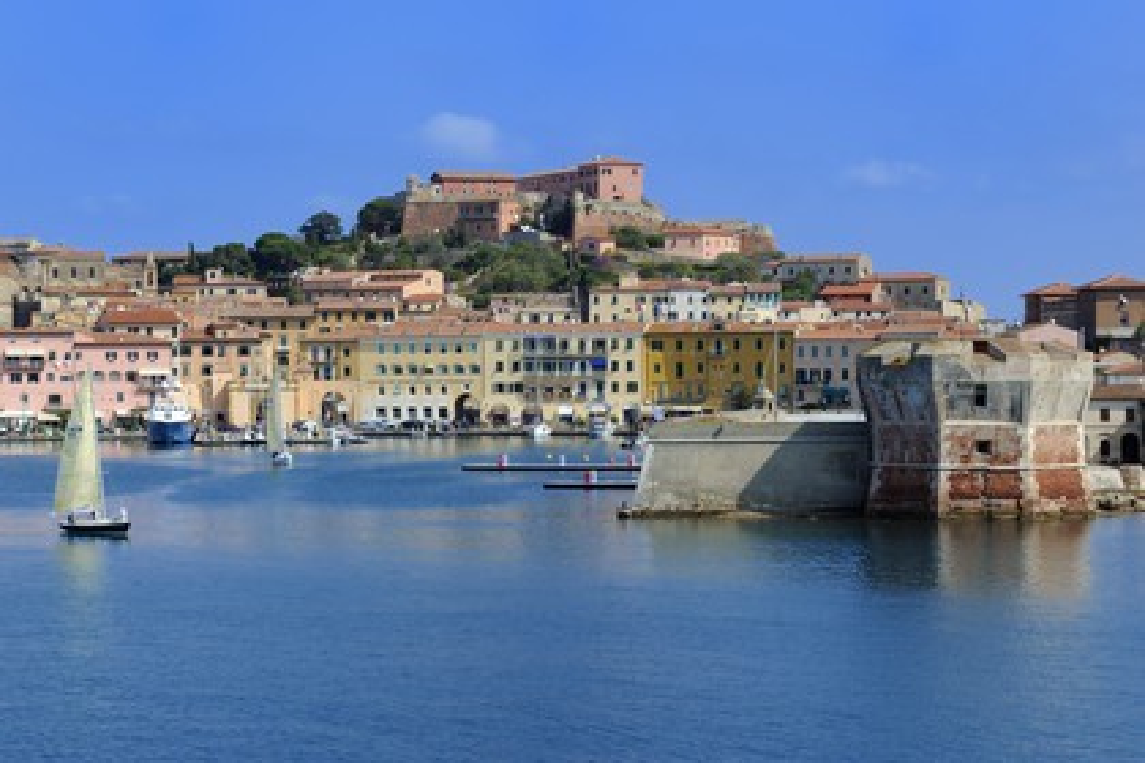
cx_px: 572
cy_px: 382
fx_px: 3117
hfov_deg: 20.8
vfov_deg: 14.0
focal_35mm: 98
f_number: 11
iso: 200
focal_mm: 98
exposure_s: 1/320
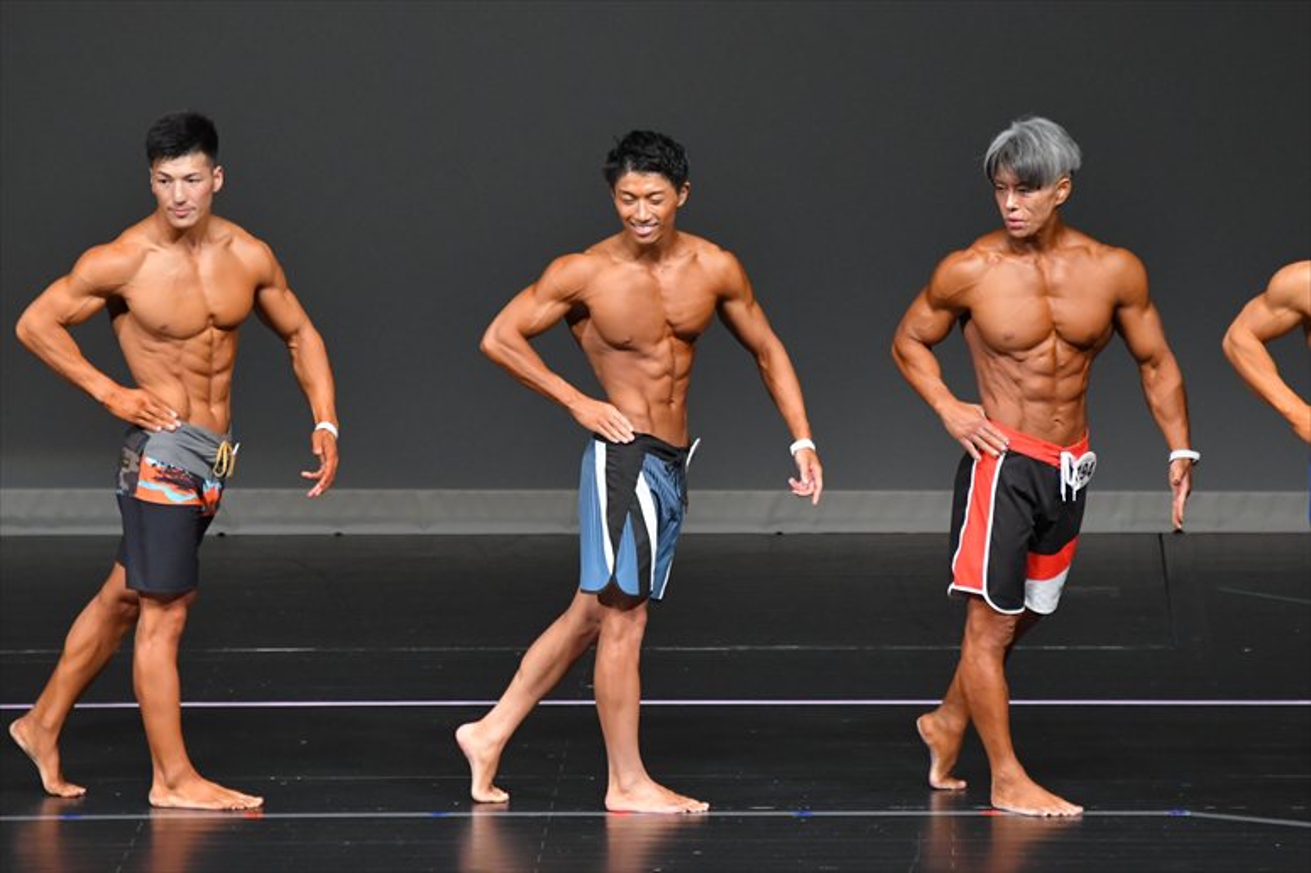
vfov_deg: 4.4
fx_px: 11466
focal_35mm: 315
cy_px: 436
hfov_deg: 6.5
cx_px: 656
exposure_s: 1/400
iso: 4000
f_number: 5.6
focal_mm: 210
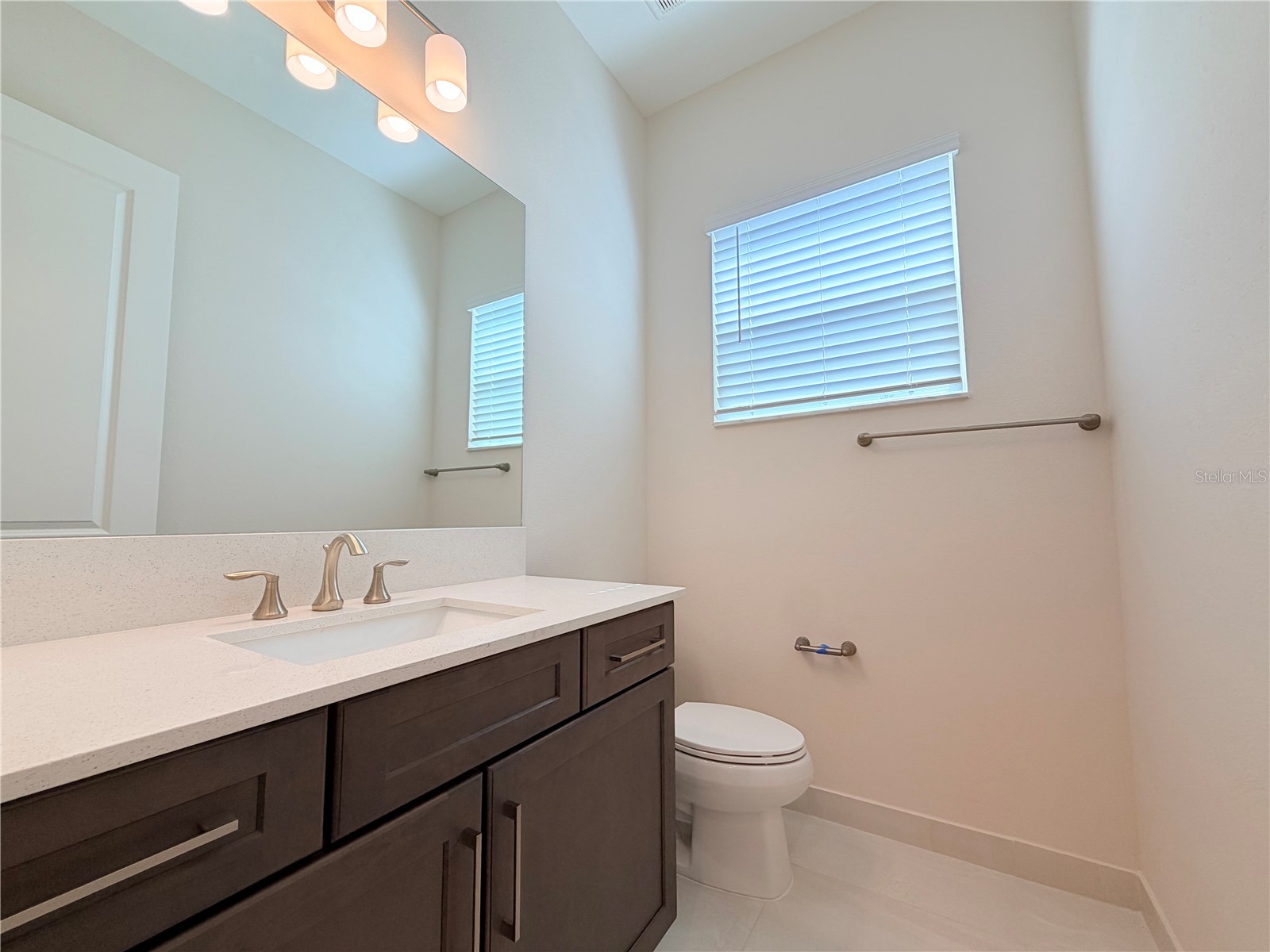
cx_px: 635
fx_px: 514
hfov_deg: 102.1
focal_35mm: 14
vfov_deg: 85.7
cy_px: 476
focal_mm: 2.22
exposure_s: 1/120
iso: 50
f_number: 2.2
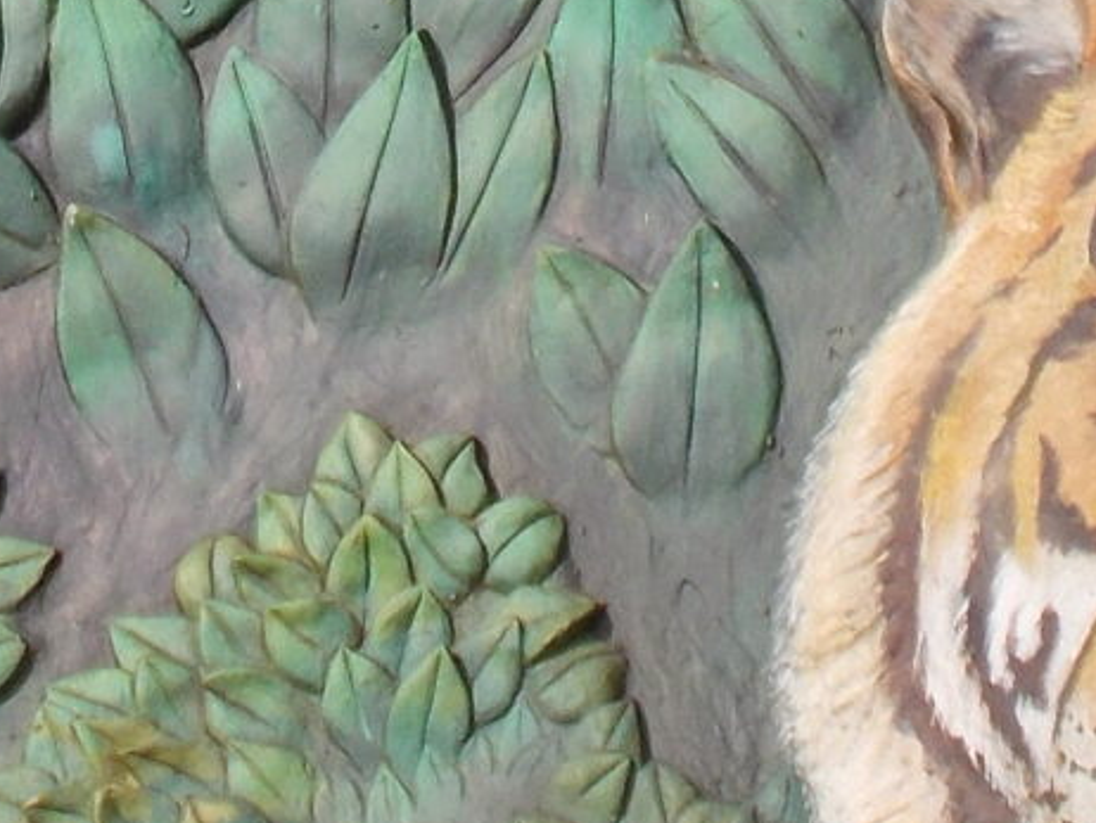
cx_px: 228
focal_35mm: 277
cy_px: -773
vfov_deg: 5.3
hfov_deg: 7.1
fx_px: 8775
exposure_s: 1/400
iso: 80
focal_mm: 9
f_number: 4.5
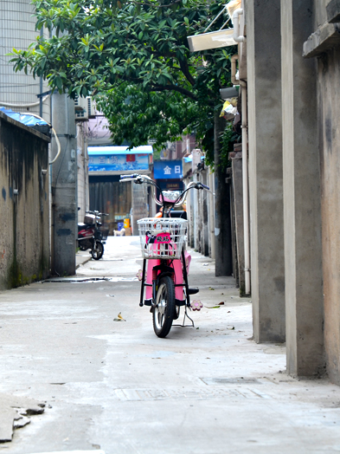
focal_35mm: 143
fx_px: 1869
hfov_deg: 10.3
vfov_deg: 13.8
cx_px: 48
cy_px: 225
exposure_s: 1/125
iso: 100
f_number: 5.6
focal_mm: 65
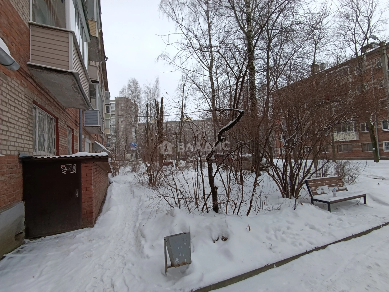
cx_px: 194
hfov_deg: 94.5
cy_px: 146
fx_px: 180
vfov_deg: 78.1
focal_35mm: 16
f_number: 2.2
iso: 50
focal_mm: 1.65
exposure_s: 1/126
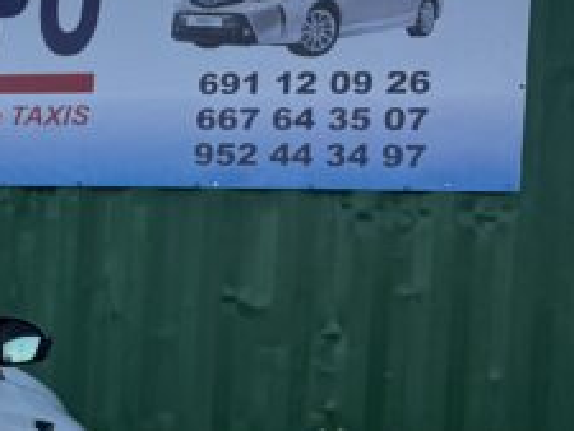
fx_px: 1808
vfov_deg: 13.6
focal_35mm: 109
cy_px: 303
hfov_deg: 15.6
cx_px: -434
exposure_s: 1/2801
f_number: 1.78
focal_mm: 6.76
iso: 80
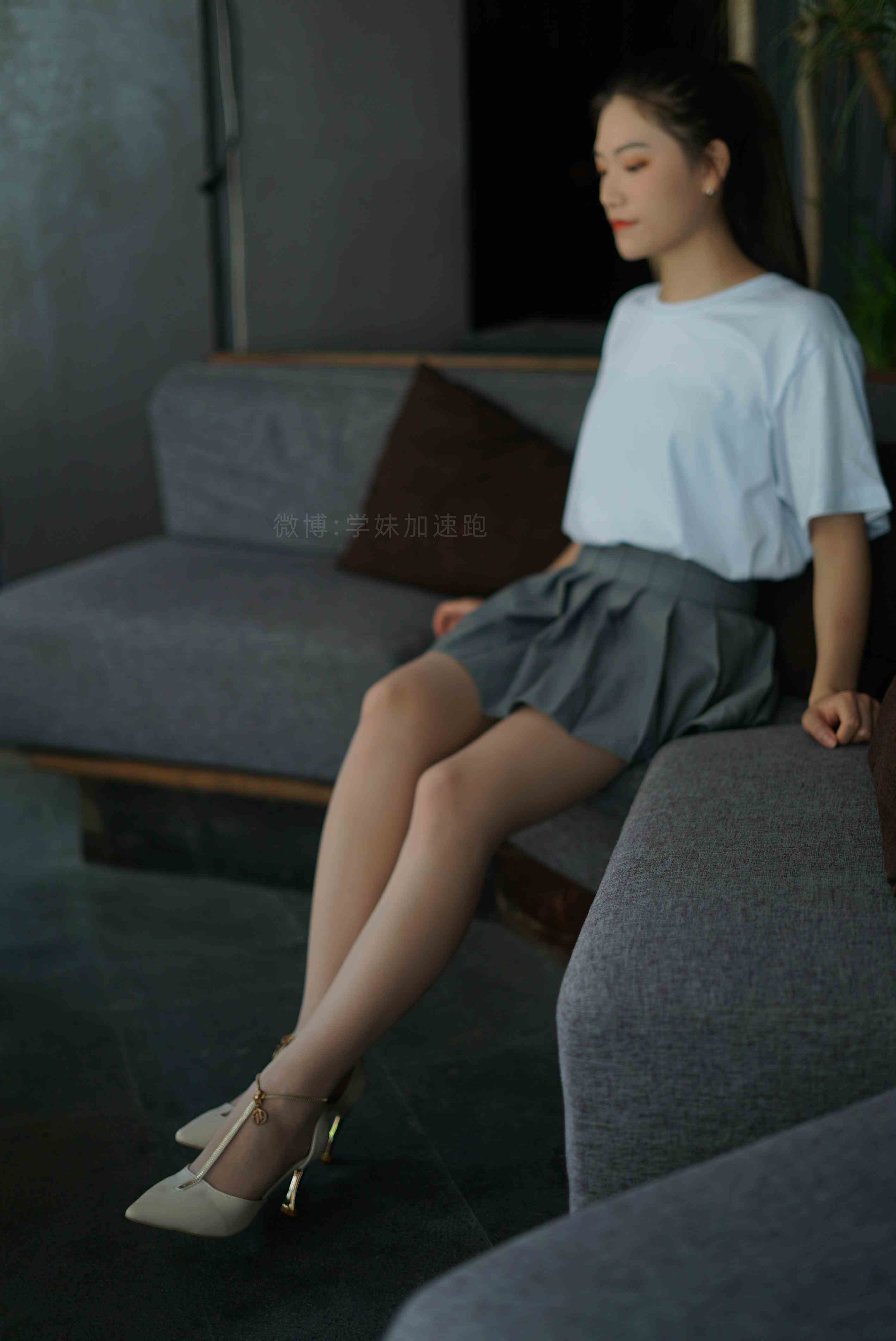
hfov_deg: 27.0
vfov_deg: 39.6
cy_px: 670
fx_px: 1864
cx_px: 448
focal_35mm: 50
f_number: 2
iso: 160
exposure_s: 1/160
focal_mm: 50
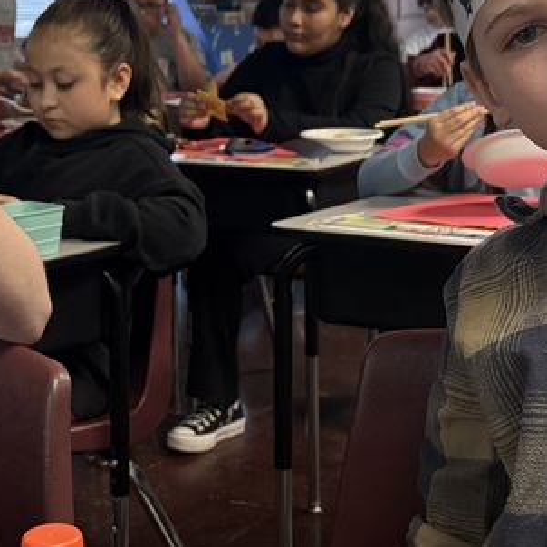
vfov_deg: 24.0
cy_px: 297
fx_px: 1287
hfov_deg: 23.8
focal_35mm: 72
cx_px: 161
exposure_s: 1/60
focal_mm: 6.76
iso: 400
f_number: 1.78
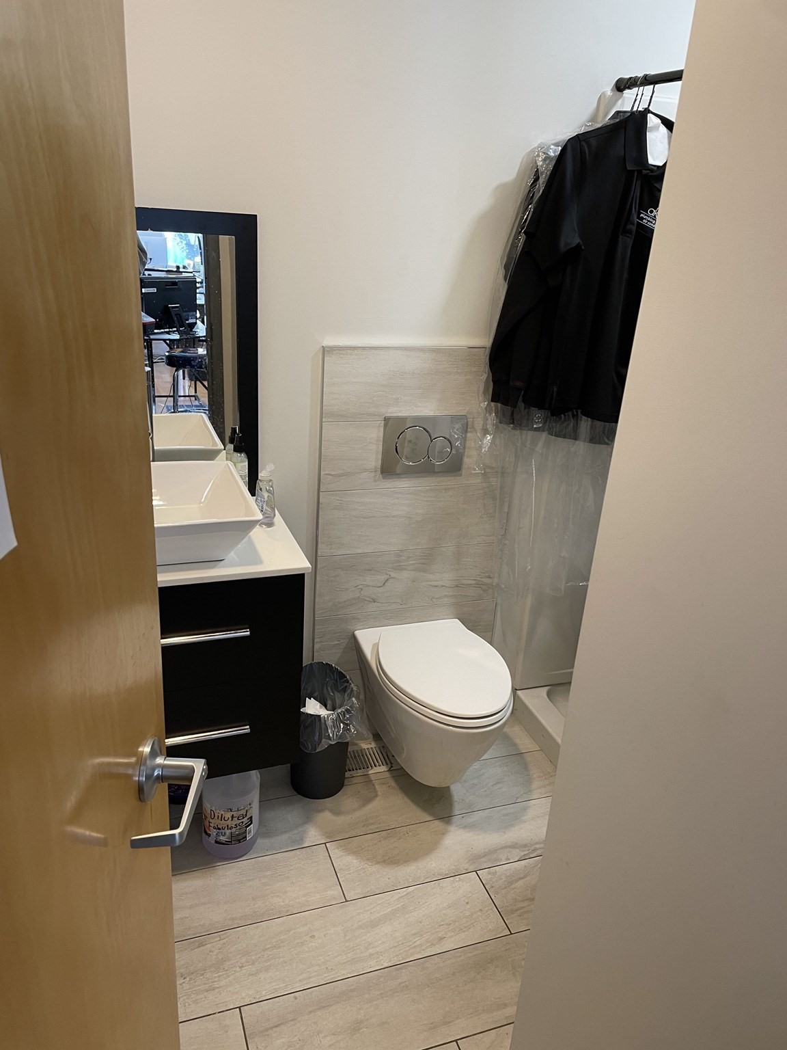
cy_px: 525
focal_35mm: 26
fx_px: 788
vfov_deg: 67.3
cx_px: 394
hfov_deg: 53.1
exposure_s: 1/60
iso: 100
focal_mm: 4.2
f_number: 1.6
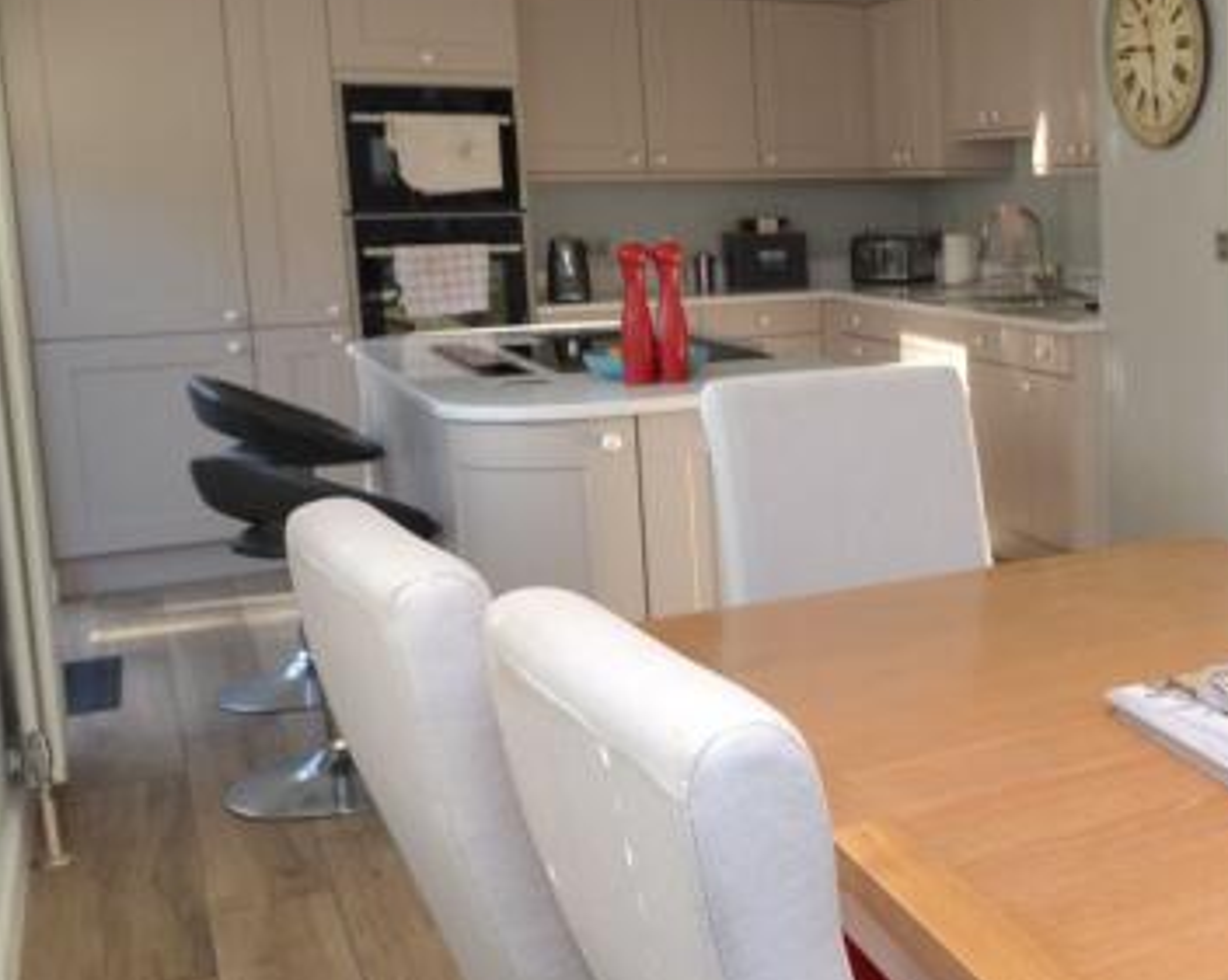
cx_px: 1336
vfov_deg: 36.2
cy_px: 354
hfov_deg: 37.8
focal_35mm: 41
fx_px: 1489
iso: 400
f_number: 5
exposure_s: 1/100
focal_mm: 10
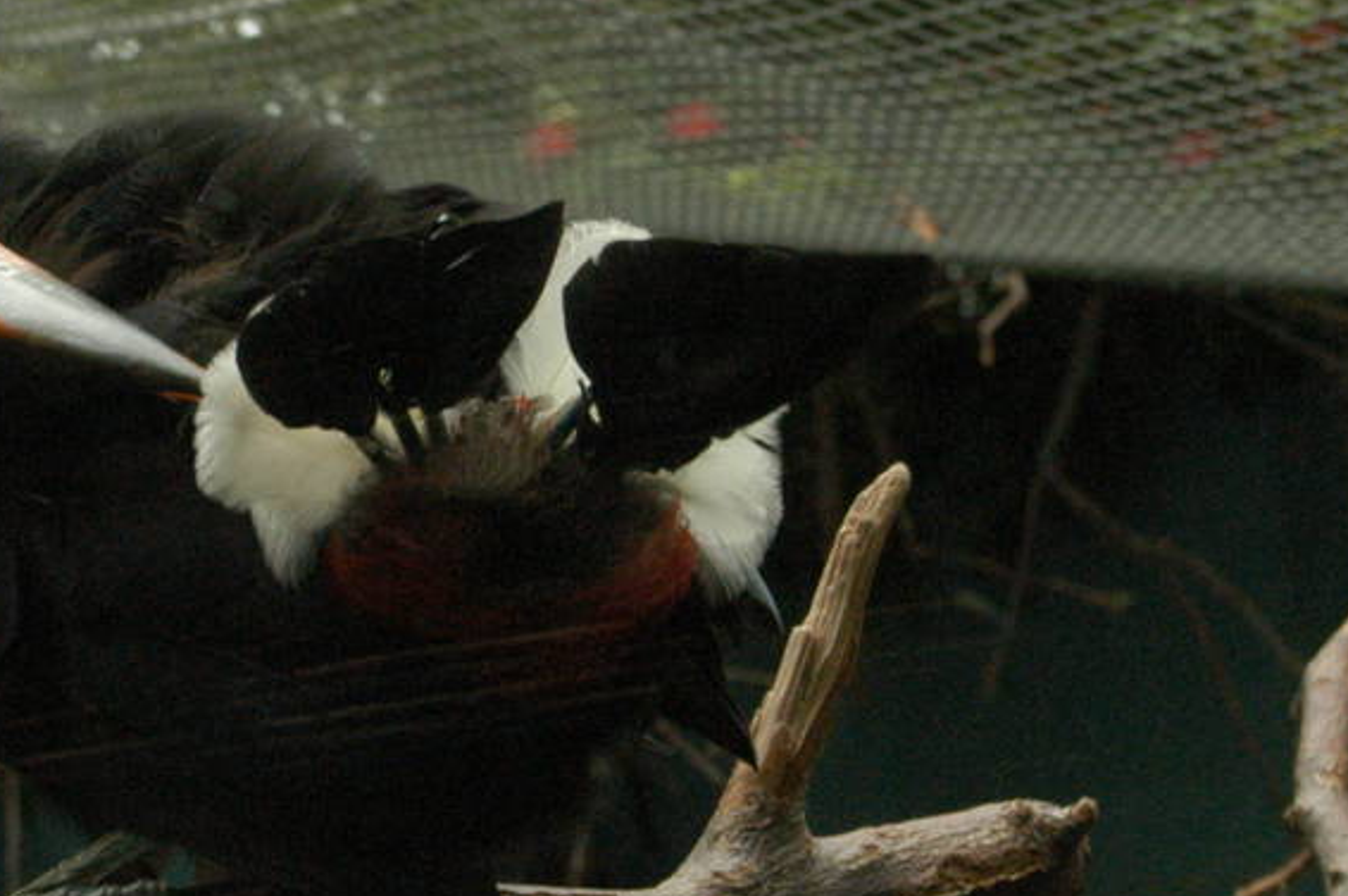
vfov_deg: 9.2
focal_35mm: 148
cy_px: 424
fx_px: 5551
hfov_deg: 13.6
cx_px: -110
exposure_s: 1/160
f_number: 6.3
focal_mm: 35
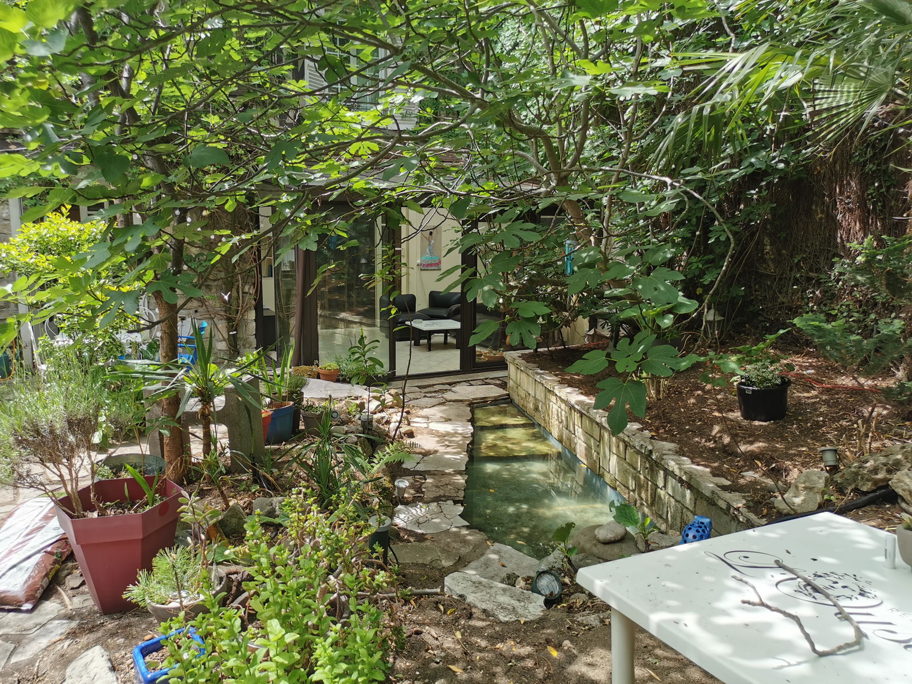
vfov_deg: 51.4
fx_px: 711
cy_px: 342
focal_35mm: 27
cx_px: 456
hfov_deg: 65.3
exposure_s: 1/617
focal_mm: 5.58
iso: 50
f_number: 1.8
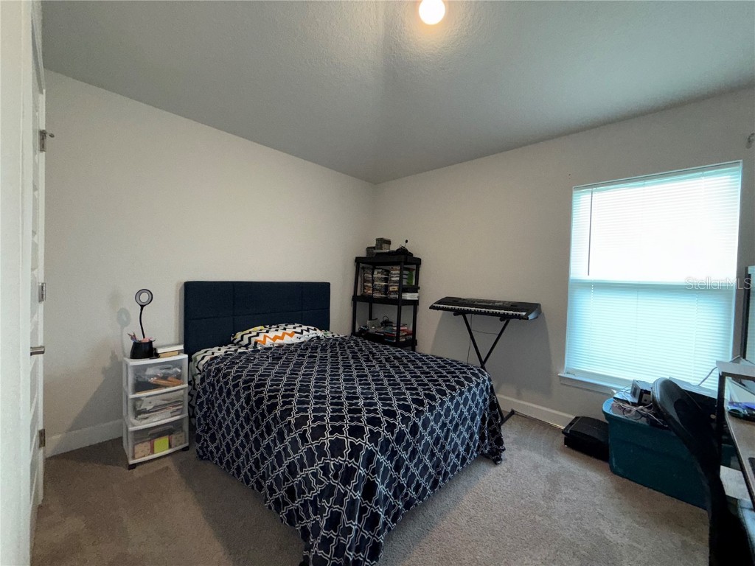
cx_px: 378
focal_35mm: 14
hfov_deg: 102.1
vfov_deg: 85.7
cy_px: 283
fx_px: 305
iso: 160
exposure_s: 1/60
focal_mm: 2.22
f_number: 2.2
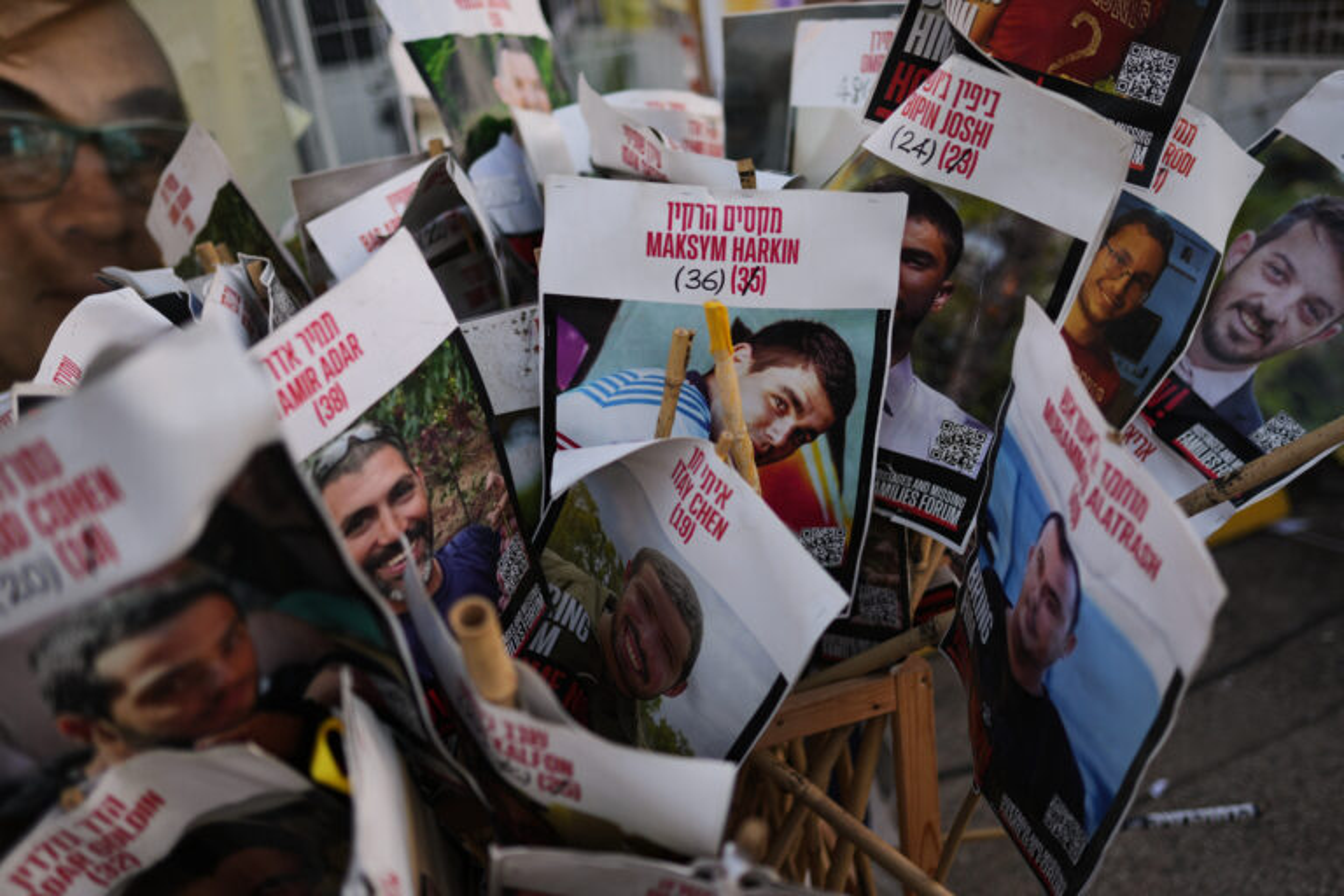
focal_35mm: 35
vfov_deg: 37.9
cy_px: 448
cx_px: 672
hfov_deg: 54.4
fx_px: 1307
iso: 200
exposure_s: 1/1600
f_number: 1.4
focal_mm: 35
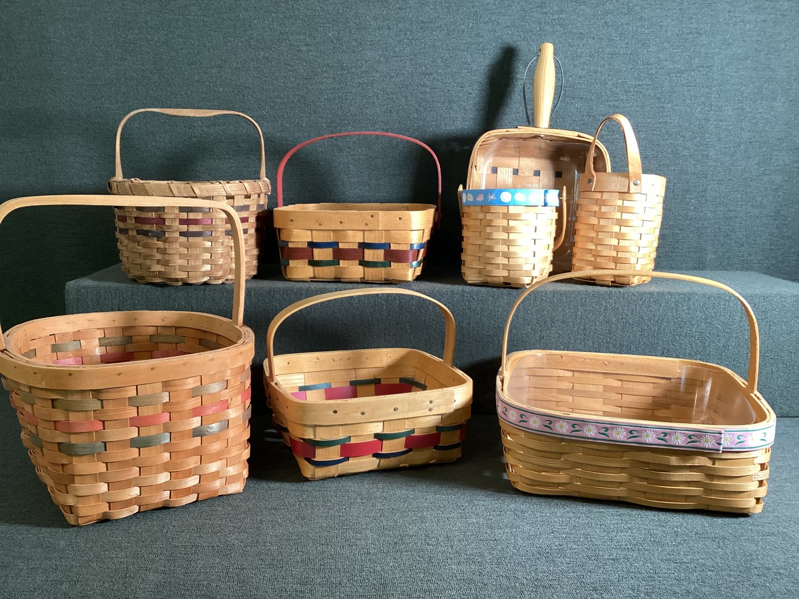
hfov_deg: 58.3
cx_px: 400
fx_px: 716
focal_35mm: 31
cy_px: 300
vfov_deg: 45.4
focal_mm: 3.3
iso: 200
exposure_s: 1/60
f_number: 2.4
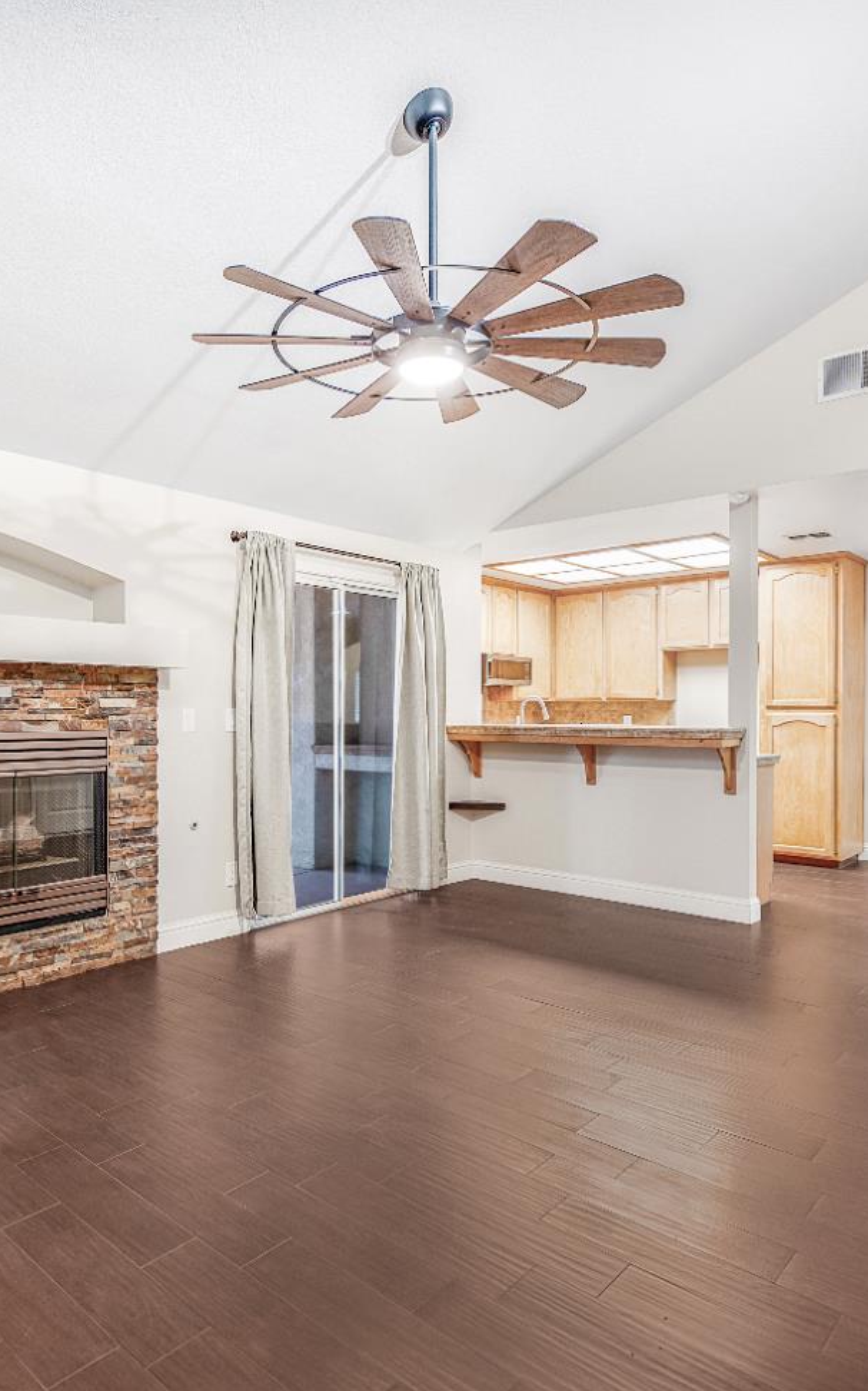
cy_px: 712
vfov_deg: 79.7
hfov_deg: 54.5
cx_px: 335
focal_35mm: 22
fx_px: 833
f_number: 4
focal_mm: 14
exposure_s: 1/20
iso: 400
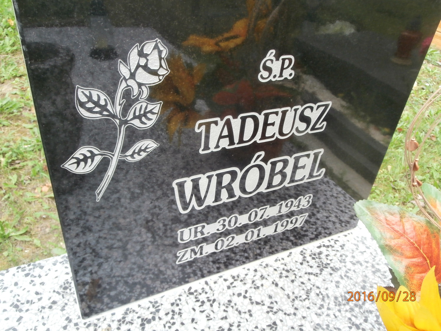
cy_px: 166
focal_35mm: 30
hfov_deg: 60.0
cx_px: 220
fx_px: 382
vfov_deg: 46.8
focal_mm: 5.36
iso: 125
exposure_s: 1/60
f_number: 3.5
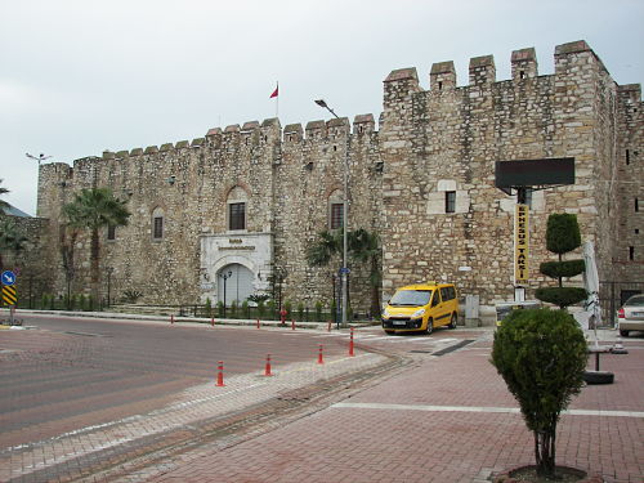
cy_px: 242
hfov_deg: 51.4
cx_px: 322
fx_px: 670
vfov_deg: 39.7
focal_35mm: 36
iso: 50
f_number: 2.8
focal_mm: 6
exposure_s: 1/250
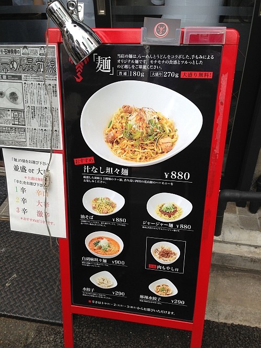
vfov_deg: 55.4
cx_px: 130
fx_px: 332
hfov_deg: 42.9
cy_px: 174
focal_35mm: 33
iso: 50
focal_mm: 4.13
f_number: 2.4
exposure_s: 1/335
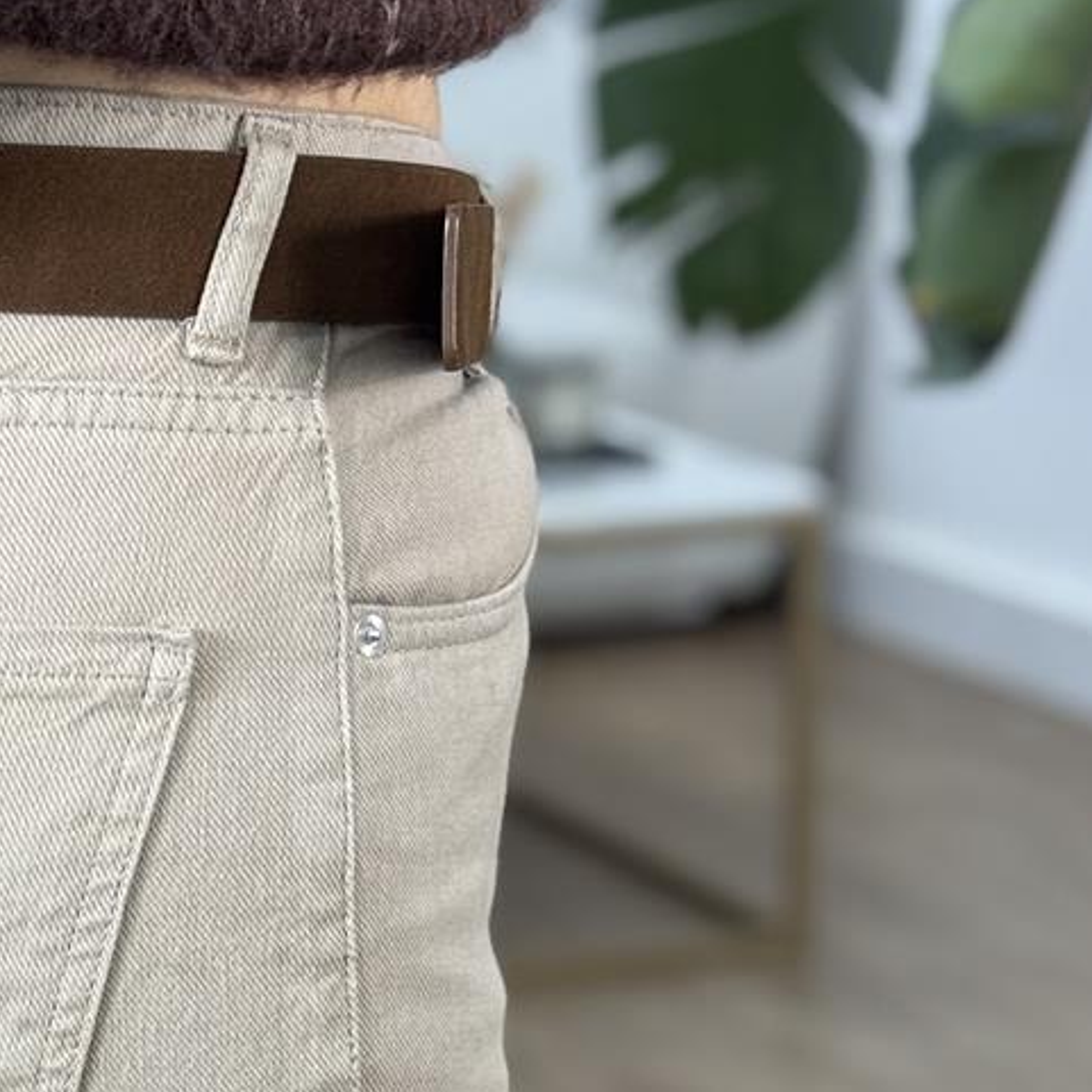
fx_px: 5032
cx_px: -93
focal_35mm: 141
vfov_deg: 12.0
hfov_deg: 12.2
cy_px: 1430
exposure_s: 1/100
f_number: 1.78
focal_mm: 6.76
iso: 80
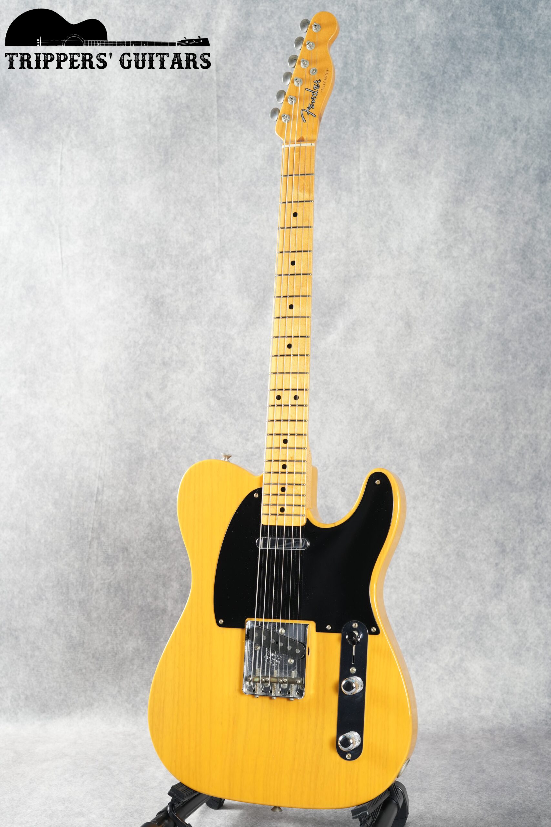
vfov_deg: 39.6
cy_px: 414
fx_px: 1148
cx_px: 276
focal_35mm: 50
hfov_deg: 27.0
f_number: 6.3
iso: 400
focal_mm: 50
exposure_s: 1/1.6
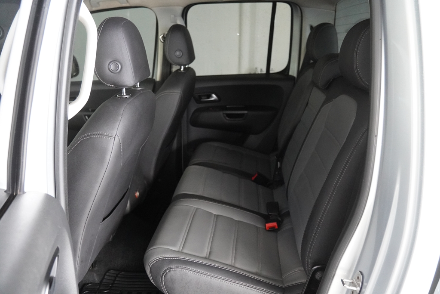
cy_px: 147
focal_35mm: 32
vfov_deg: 41.7
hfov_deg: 59.5
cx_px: 220
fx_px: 385
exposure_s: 1/160
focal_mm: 21
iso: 5000
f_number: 2.8
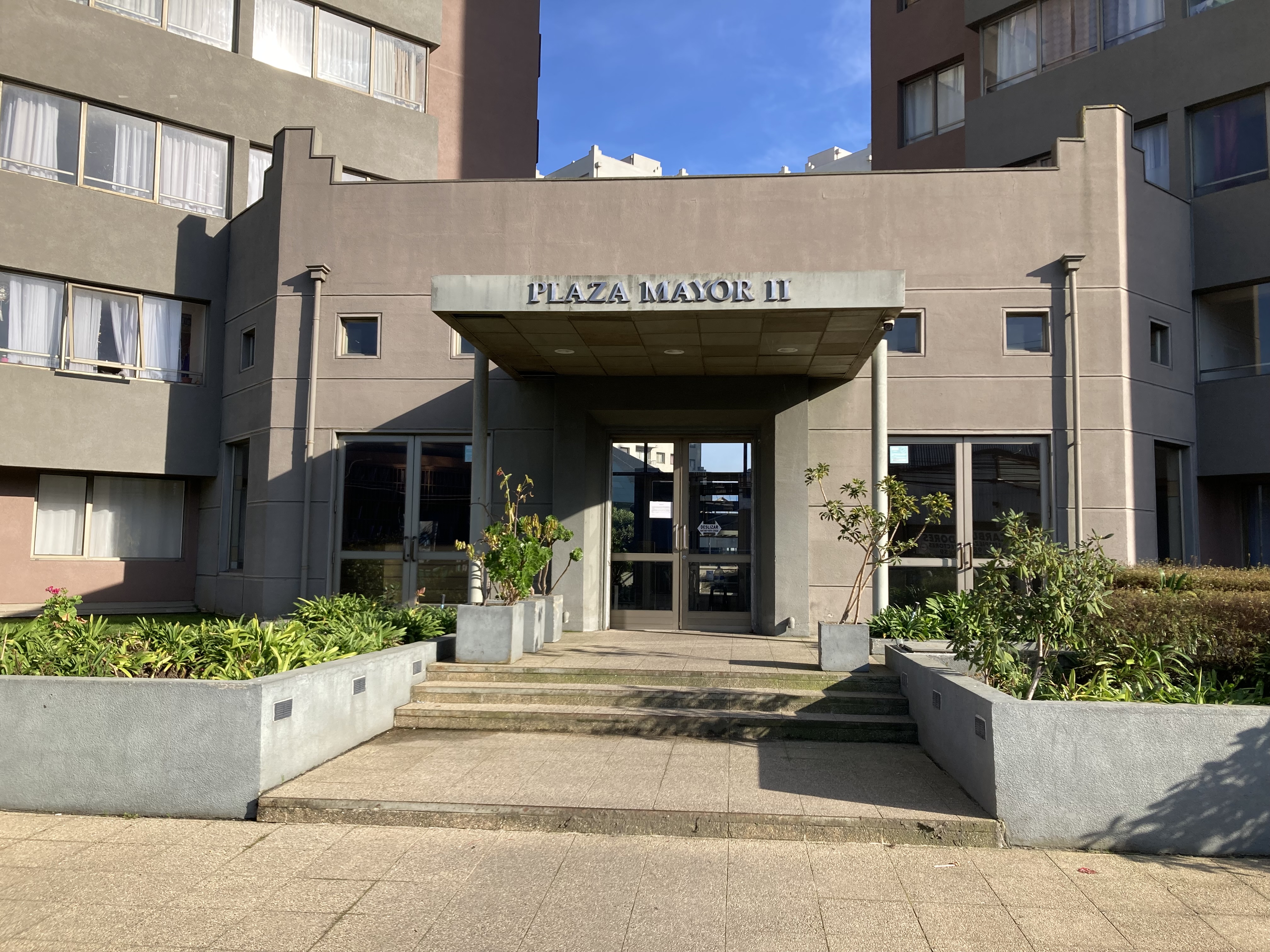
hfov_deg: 63.4
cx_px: 635
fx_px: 1027
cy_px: 476
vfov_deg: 49.7
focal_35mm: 28
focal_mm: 3.99
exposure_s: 1/1143
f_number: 1.8
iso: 20
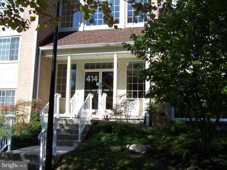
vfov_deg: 37.7
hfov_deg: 49.0
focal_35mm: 38
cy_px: 85
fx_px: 249
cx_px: 114
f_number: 4
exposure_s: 1/320
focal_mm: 6.3
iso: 64
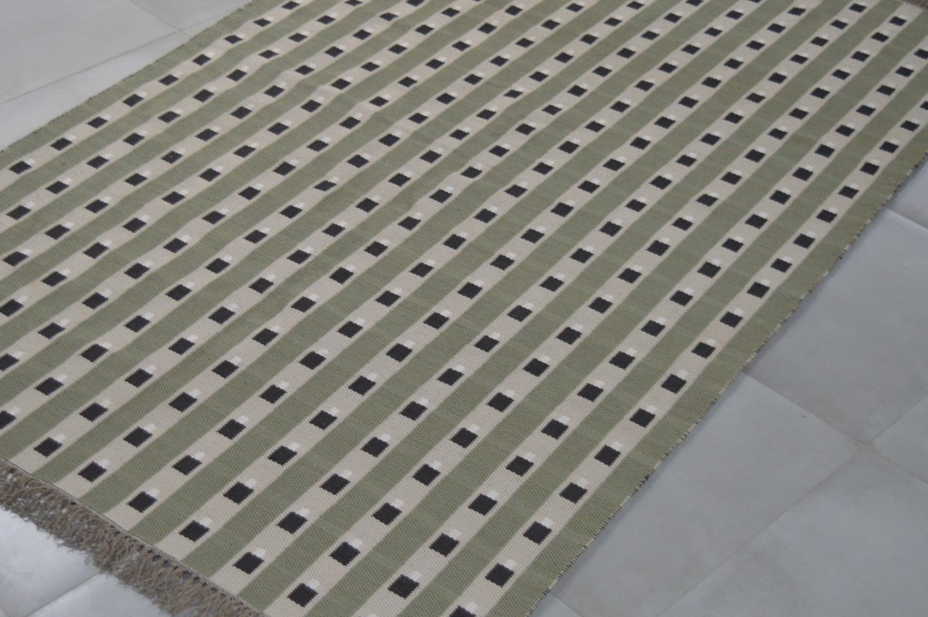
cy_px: 307
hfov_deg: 32.0
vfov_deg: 21.6
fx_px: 1617
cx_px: 402
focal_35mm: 63
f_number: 4
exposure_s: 1/60
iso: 900
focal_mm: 27
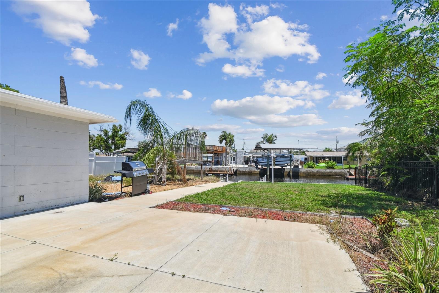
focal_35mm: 15
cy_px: 146
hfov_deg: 100.4
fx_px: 183
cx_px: 220
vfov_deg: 77.3
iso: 100
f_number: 7.1
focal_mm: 10
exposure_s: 1/320
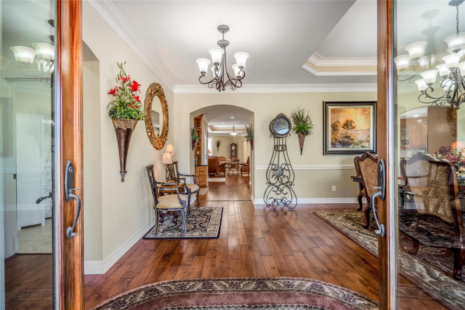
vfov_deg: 73.7
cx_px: 232
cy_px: 155
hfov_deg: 96.7
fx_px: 207
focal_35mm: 16
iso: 100
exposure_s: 1/320
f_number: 4
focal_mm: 16
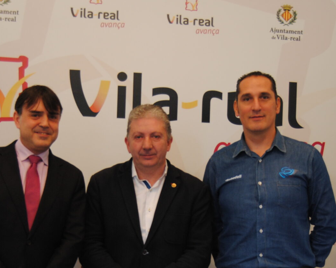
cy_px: 222
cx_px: 152
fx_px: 787
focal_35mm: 79
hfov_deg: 24.1
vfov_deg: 19.1
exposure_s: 1/60
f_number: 3.8
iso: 200
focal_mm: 23
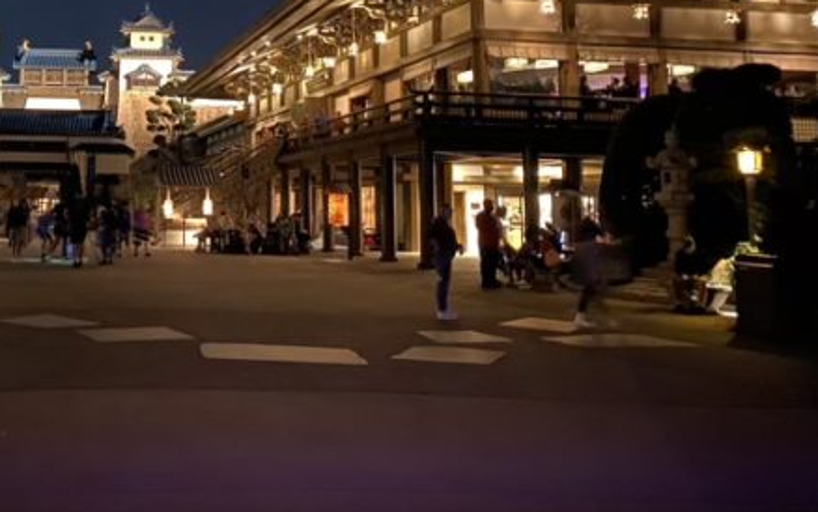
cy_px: 78
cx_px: 170
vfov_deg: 28.4
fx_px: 981
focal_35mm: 44
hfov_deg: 43.3
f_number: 1.8
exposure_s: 1/4
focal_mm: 4.25
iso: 800
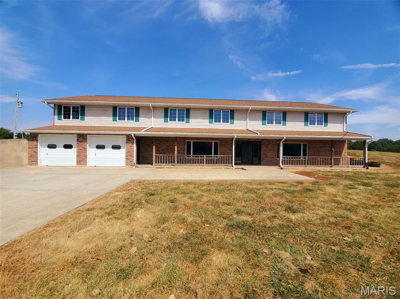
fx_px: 150
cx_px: 200
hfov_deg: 106.2
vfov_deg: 89.9
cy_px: 150
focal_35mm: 13
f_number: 2.2
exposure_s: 1/1120
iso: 50
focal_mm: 1.8
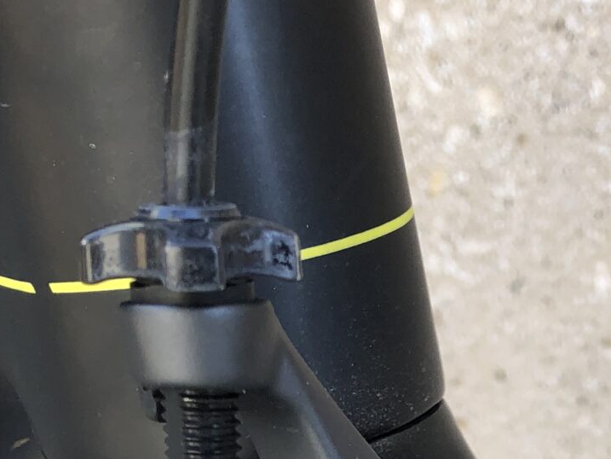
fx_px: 1765
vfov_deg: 13.8
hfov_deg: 19.2
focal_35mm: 100
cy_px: 707
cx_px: 579
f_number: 1.8
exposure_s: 1/120
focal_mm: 3.99
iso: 40
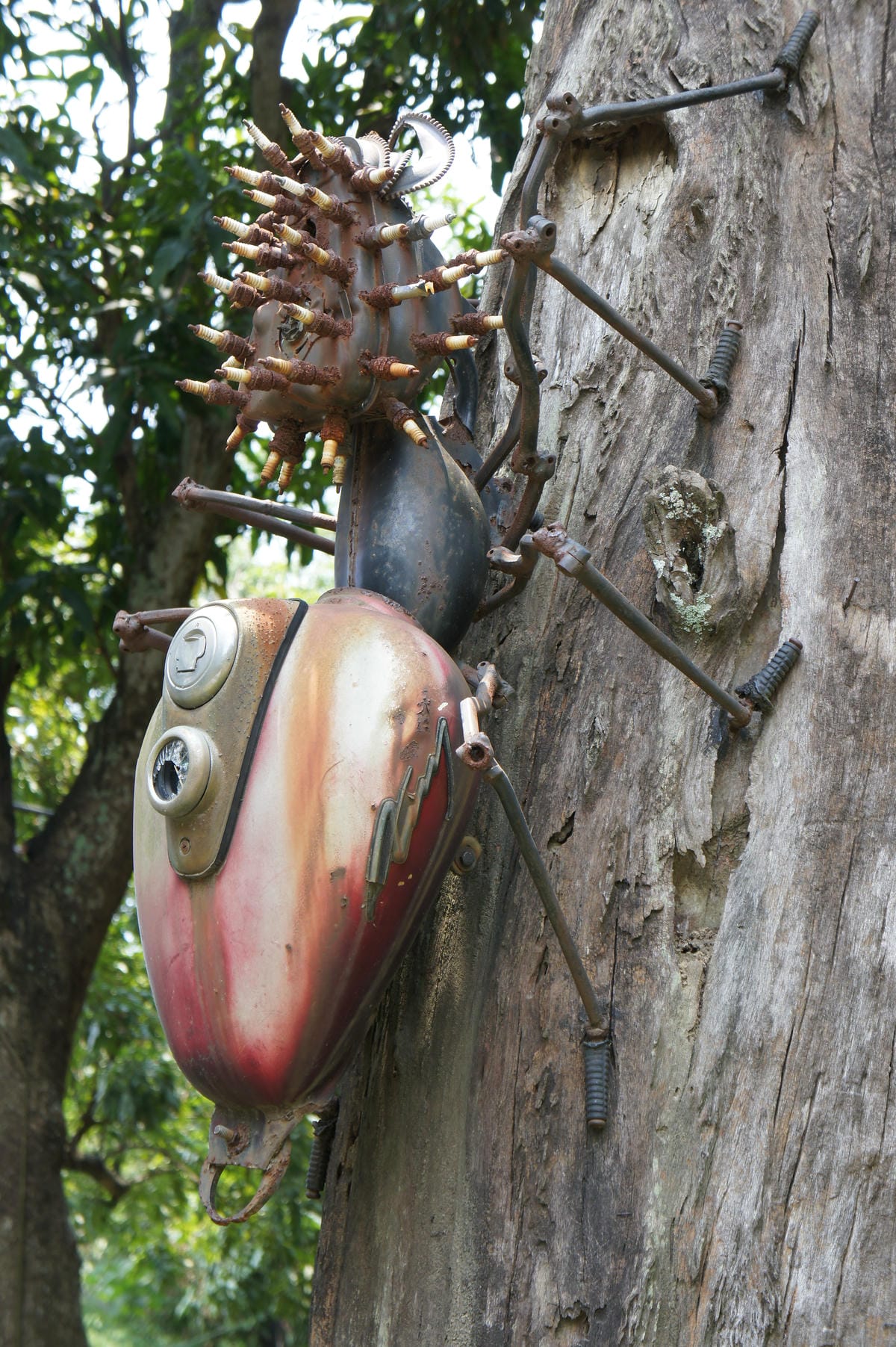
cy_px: 674
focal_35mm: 72
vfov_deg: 28.1
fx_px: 2691
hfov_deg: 18.9
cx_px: 448
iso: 200
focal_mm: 48
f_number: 5.6
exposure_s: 1/125
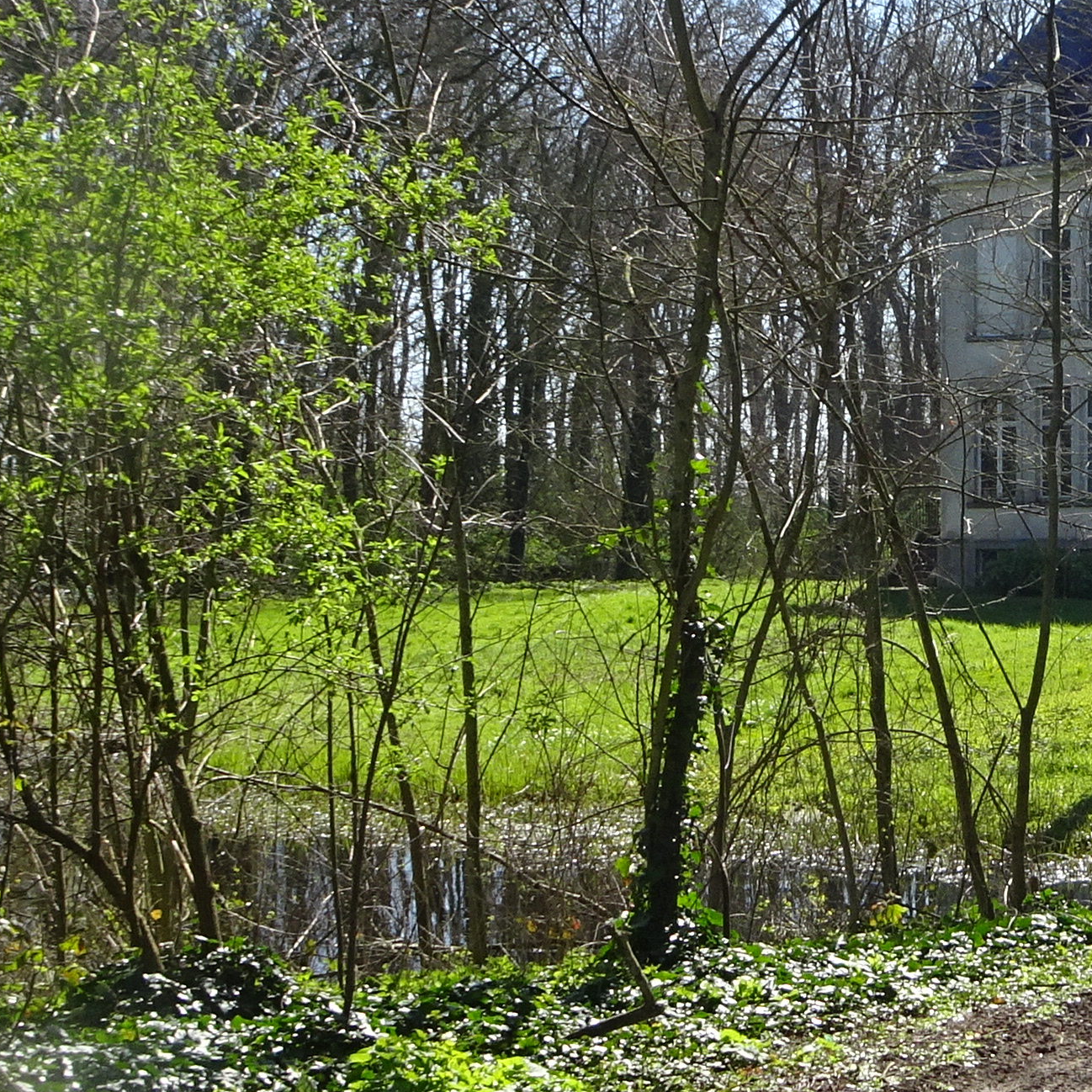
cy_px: 410
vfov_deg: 21.6
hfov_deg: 21.0
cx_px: 1051
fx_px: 2855
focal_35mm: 80
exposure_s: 1/500
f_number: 3.5
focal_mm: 4.1
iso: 80
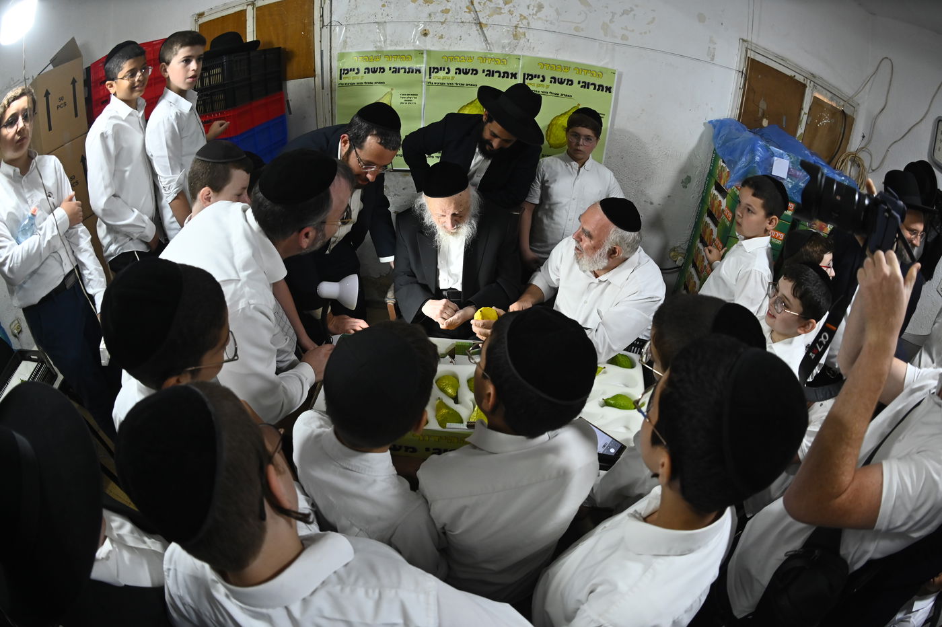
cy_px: 314
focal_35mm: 16
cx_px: 471
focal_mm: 16
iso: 2000
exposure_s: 1/250
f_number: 5
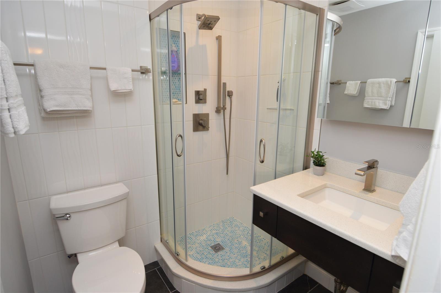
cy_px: 146
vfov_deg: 67.3
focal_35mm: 18
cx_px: 220
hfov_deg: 90.1
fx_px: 220
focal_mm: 12
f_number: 4
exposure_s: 1/60
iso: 450
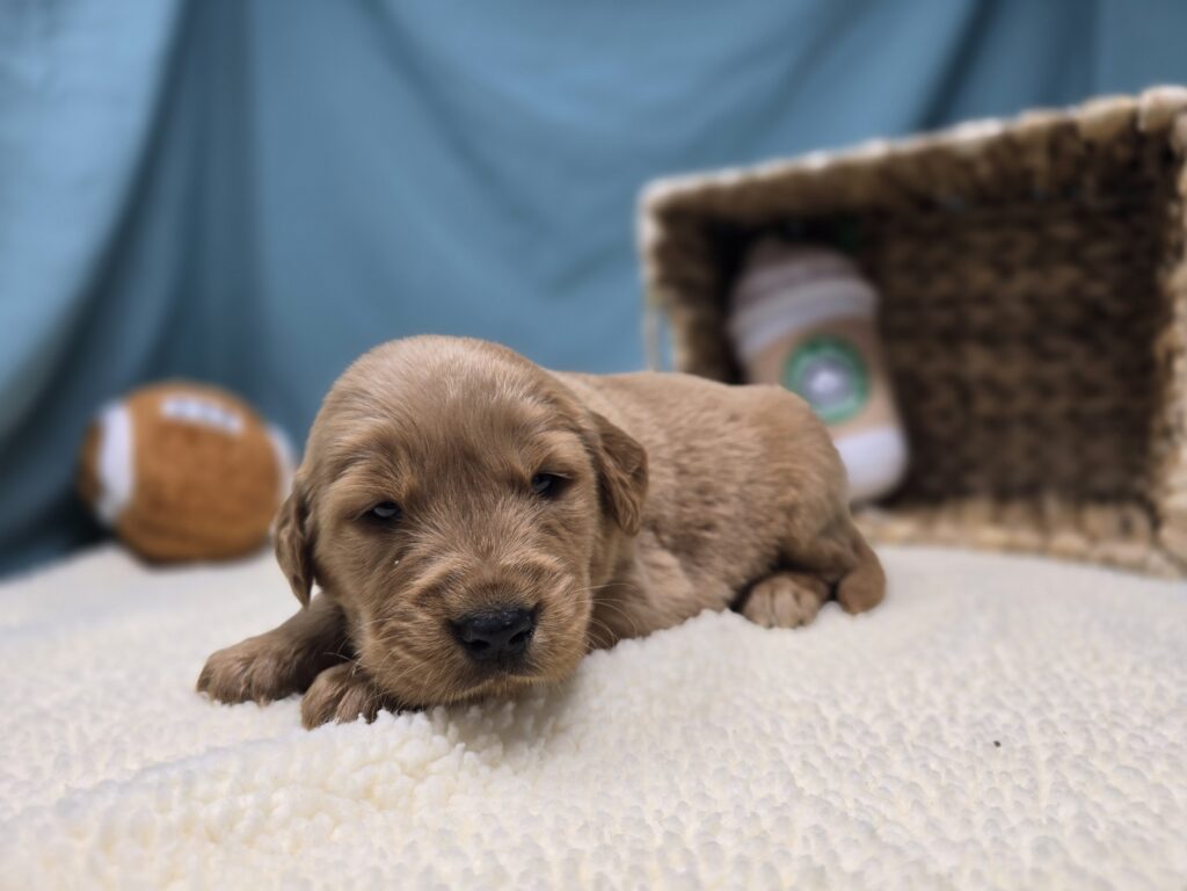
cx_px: 594
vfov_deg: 58.9
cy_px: 446
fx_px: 789
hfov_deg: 73.9
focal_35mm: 23
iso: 64
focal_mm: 6.3
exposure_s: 1/120
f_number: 1.7
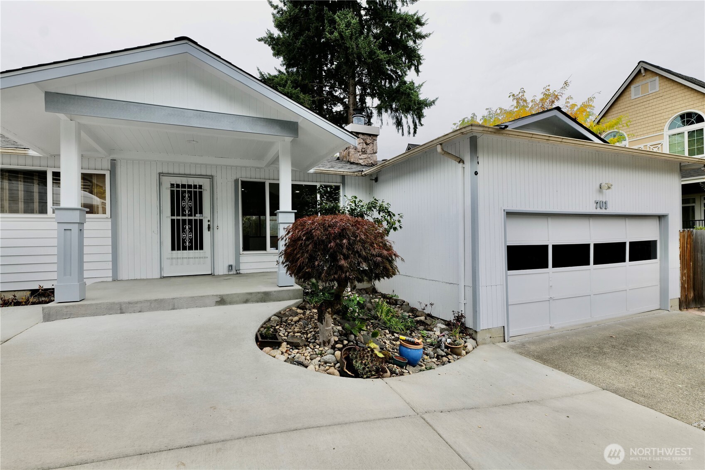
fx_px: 333
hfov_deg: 93.3
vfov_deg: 70.4
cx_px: 352
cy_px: 235
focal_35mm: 17
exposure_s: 1/125
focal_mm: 17
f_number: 9
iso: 400
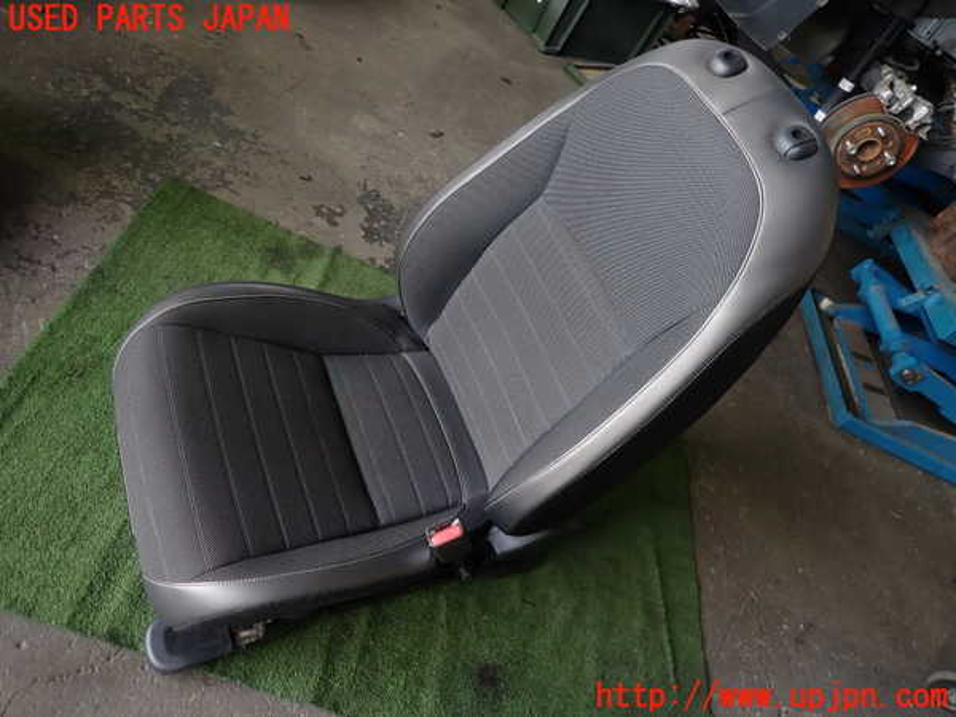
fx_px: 690
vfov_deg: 54.9
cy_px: 358
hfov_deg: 69.4
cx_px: 478
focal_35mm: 25
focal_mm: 4.5
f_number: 2
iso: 125
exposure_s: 1/60
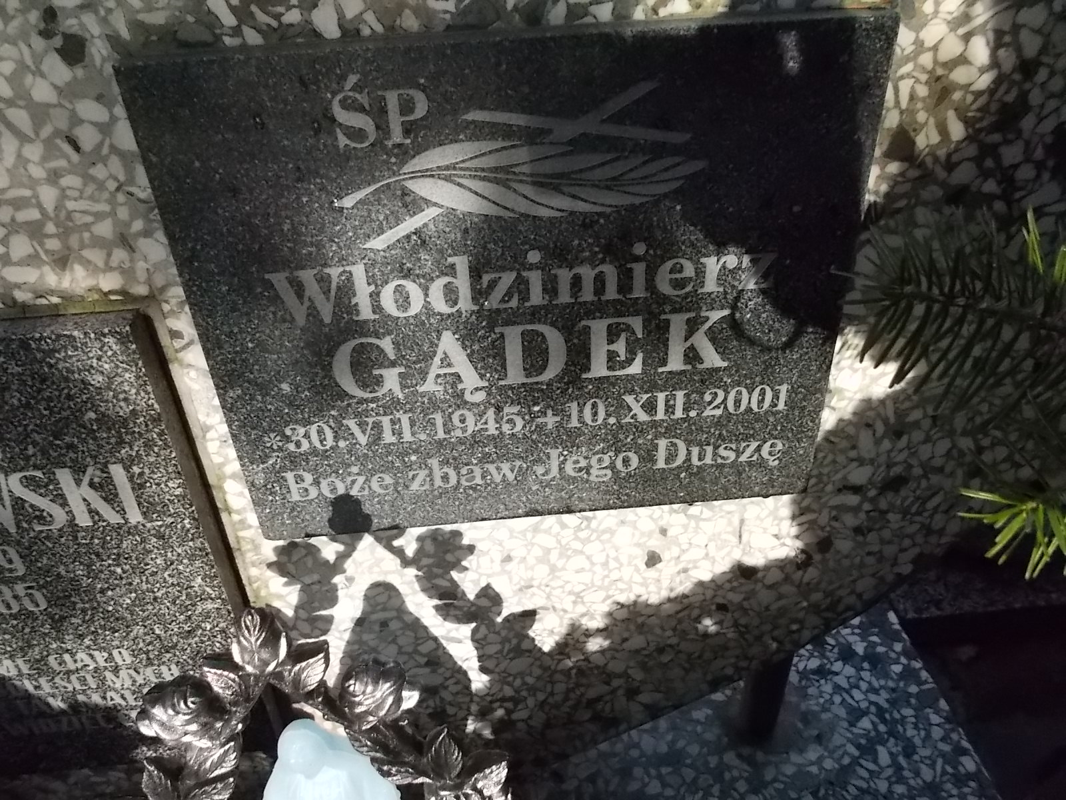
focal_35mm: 26
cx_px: 533
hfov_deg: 67.3
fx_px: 801
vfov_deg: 53.1
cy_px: 400
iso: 400
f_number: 8
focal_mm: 4.6
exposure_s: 1/200
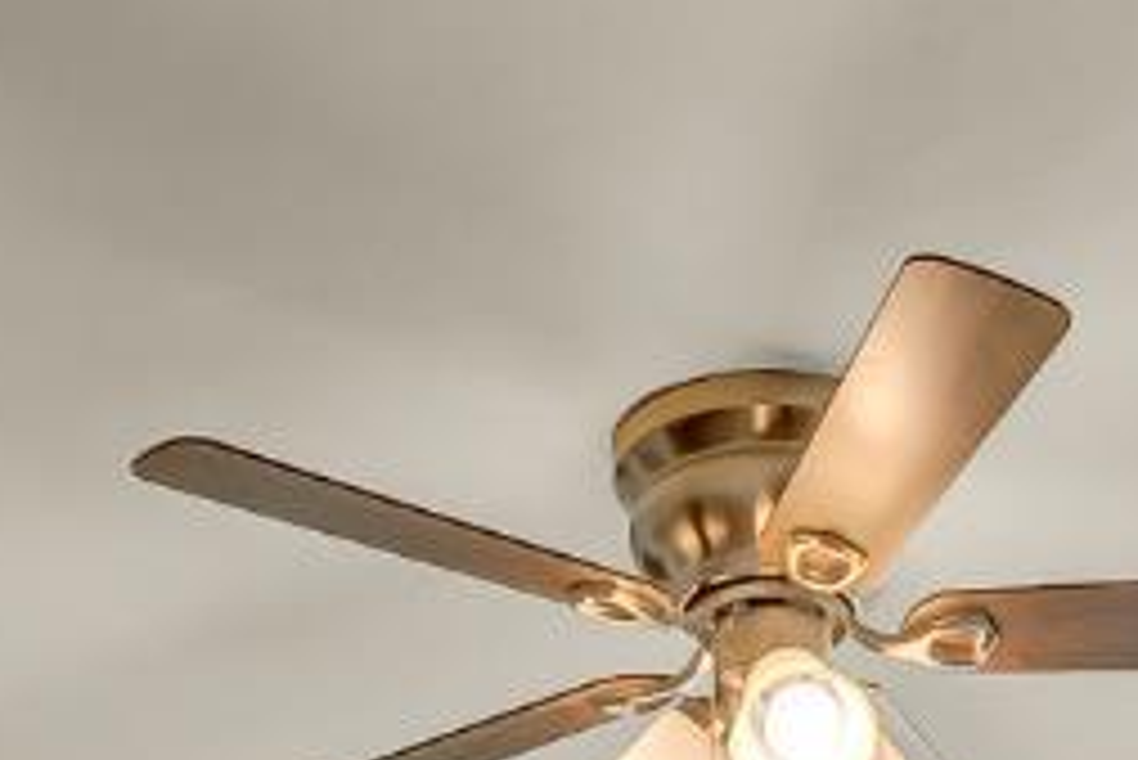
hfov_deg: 21.4
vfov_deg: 11.0
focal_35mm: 95
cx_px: 751
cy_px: 2064
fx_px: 3005
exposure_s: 1/160
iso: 1600
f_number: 10
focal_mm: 16
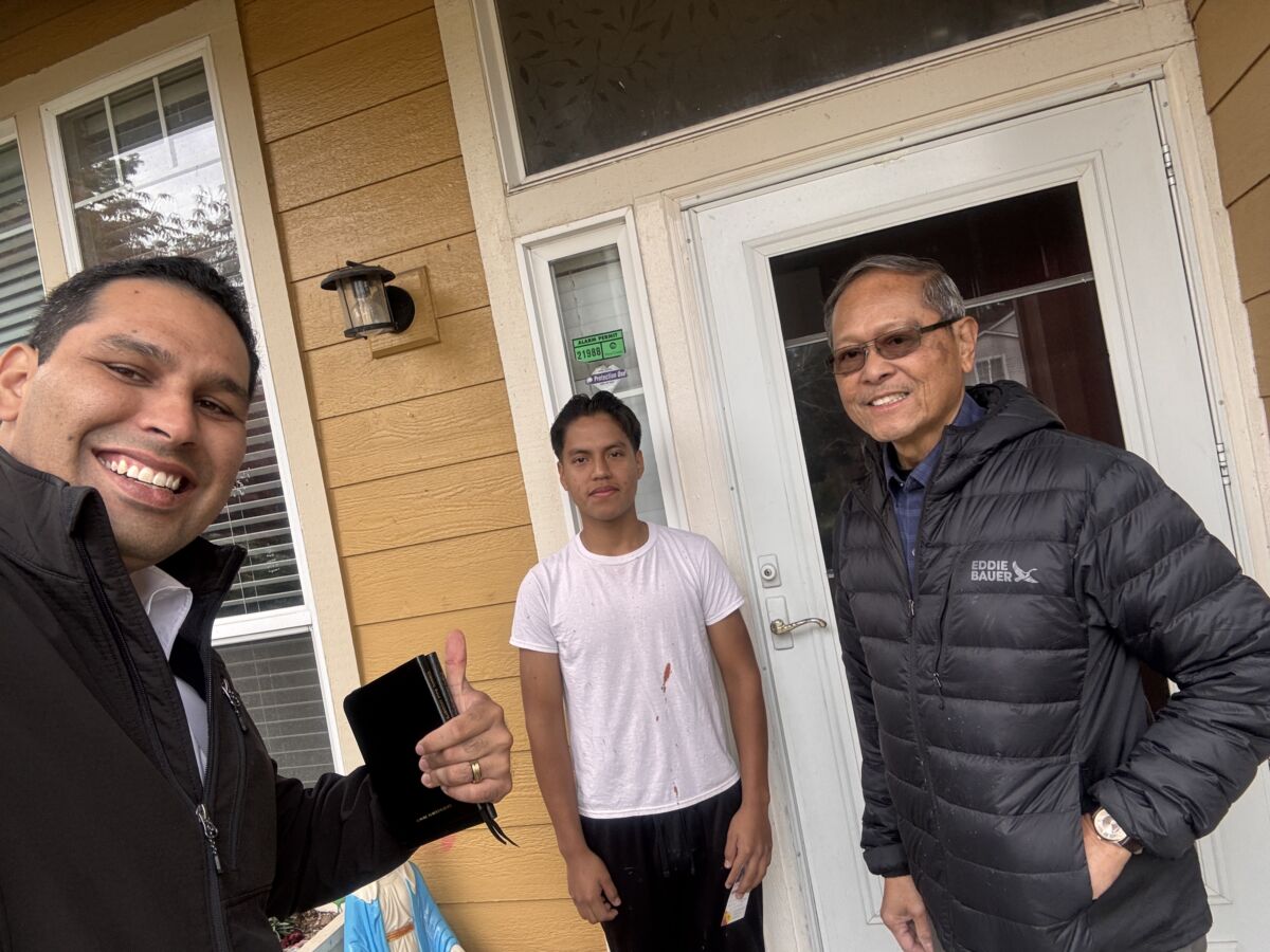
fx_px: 844
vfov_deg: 58.9
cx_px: 635
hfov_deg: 73.9
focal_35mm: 23
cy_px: 476
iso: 64
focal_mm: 2.69
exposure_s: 1/121
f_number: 1.9
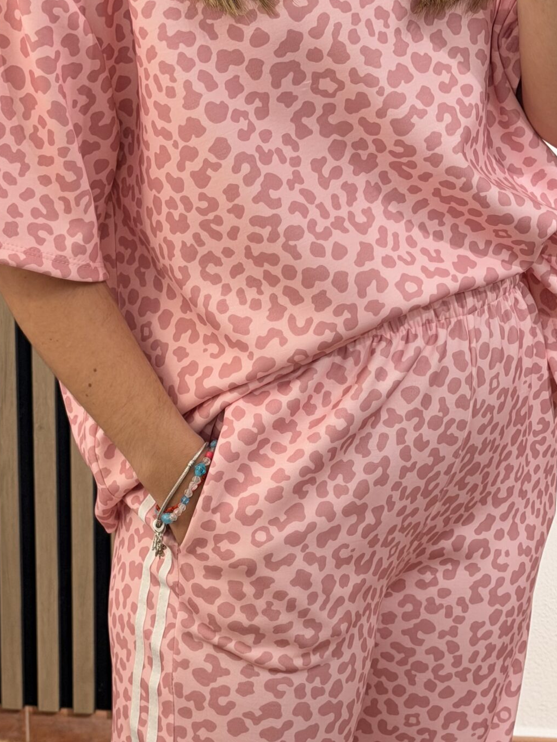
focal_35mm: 90
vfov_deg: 21.7
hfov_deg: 16.4
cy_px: 464
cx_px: 246
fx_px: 1931
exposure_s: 1/100
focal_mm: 6.76
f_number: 1.78
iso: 64
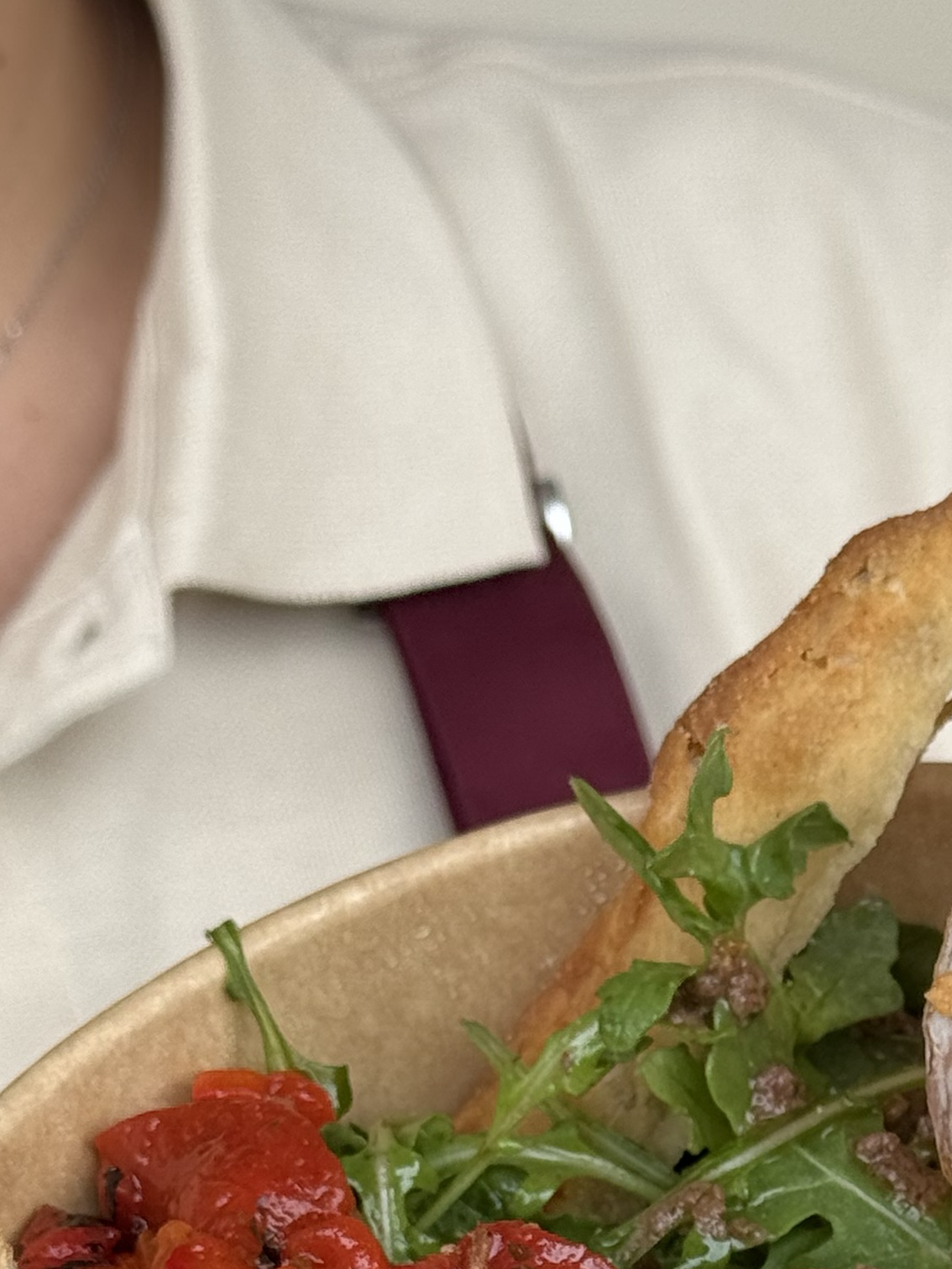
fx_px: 4694
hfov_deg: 11.4
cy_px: 1350
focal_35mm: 128
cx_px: 989
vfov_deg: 15.1
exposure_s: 1/832
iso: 64
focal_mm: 6.76
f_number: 1.78
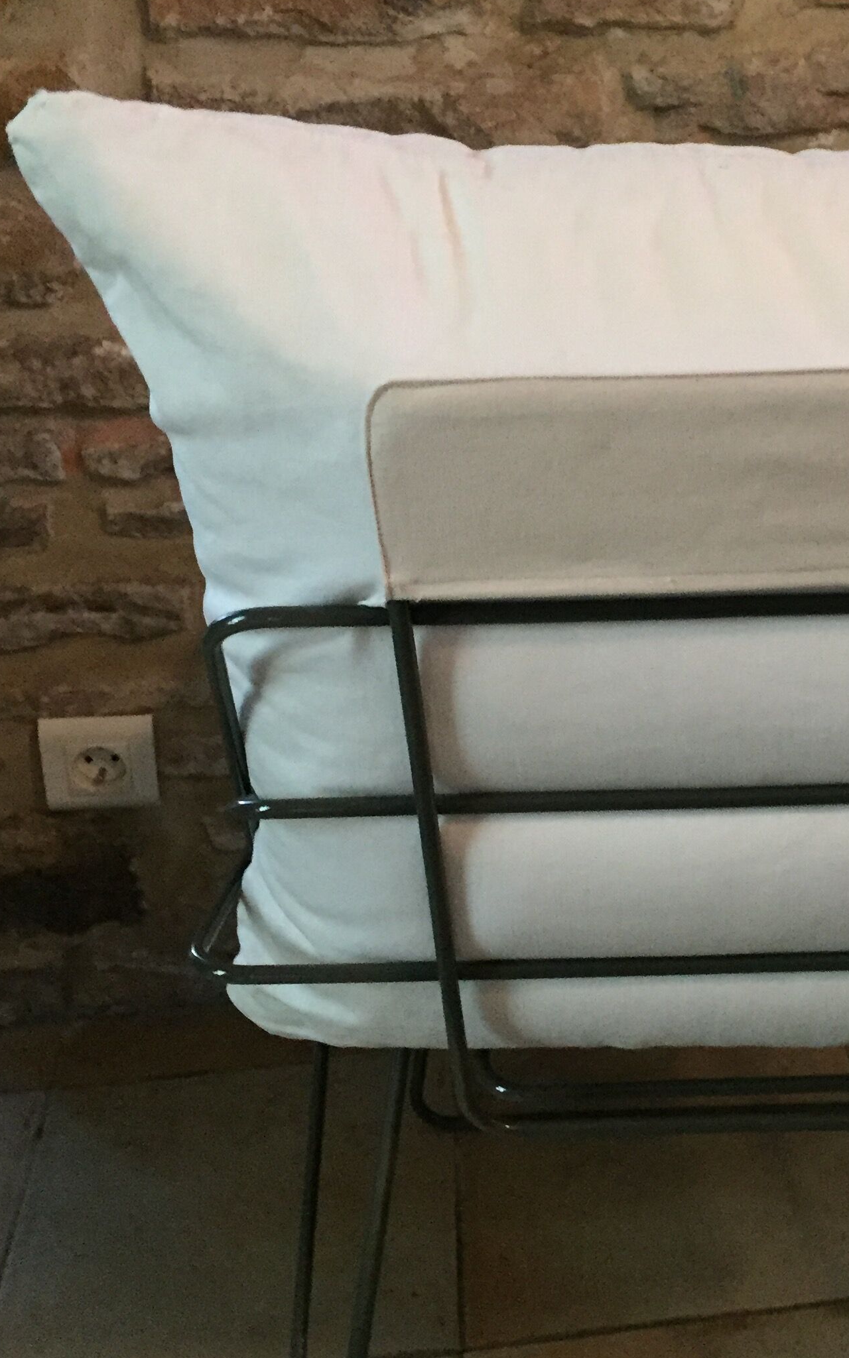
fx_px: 1814
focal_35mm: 49
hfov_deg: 25.8
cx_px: 708
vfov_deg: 40.9
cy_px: 564
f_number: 2.2
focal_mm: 4.15
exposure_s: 1/17
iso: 250
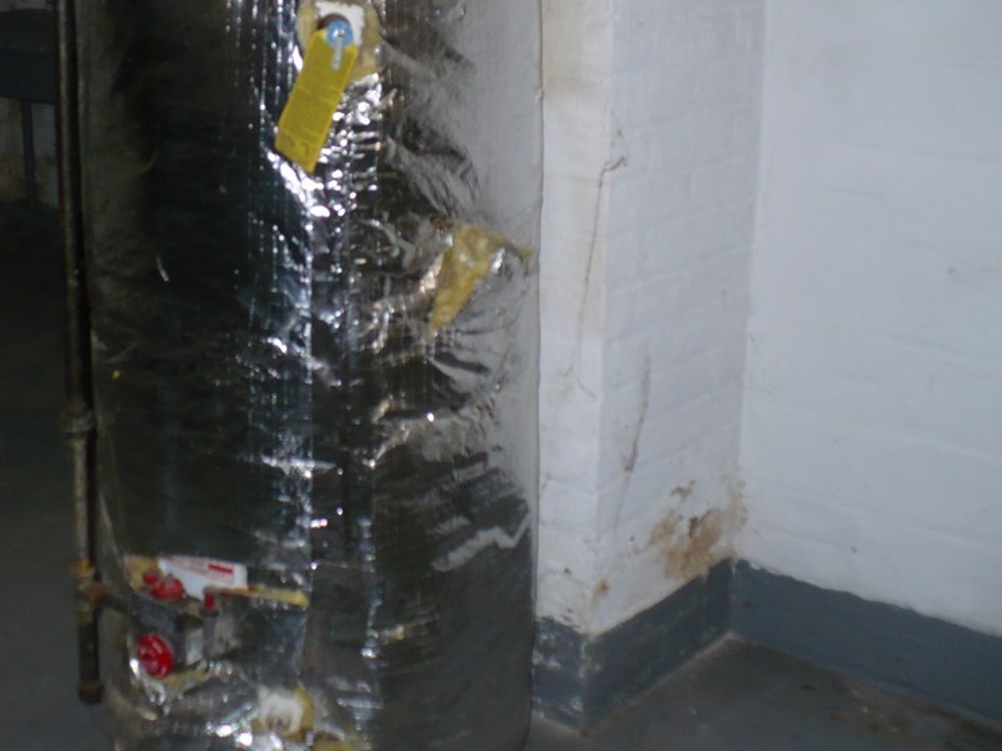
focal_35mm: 51
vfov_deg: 28.4
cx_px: 344
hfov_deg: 37.1
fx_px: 1476
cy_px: 274
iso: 100
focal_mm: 6.1
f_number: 2.8
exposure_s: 1/30
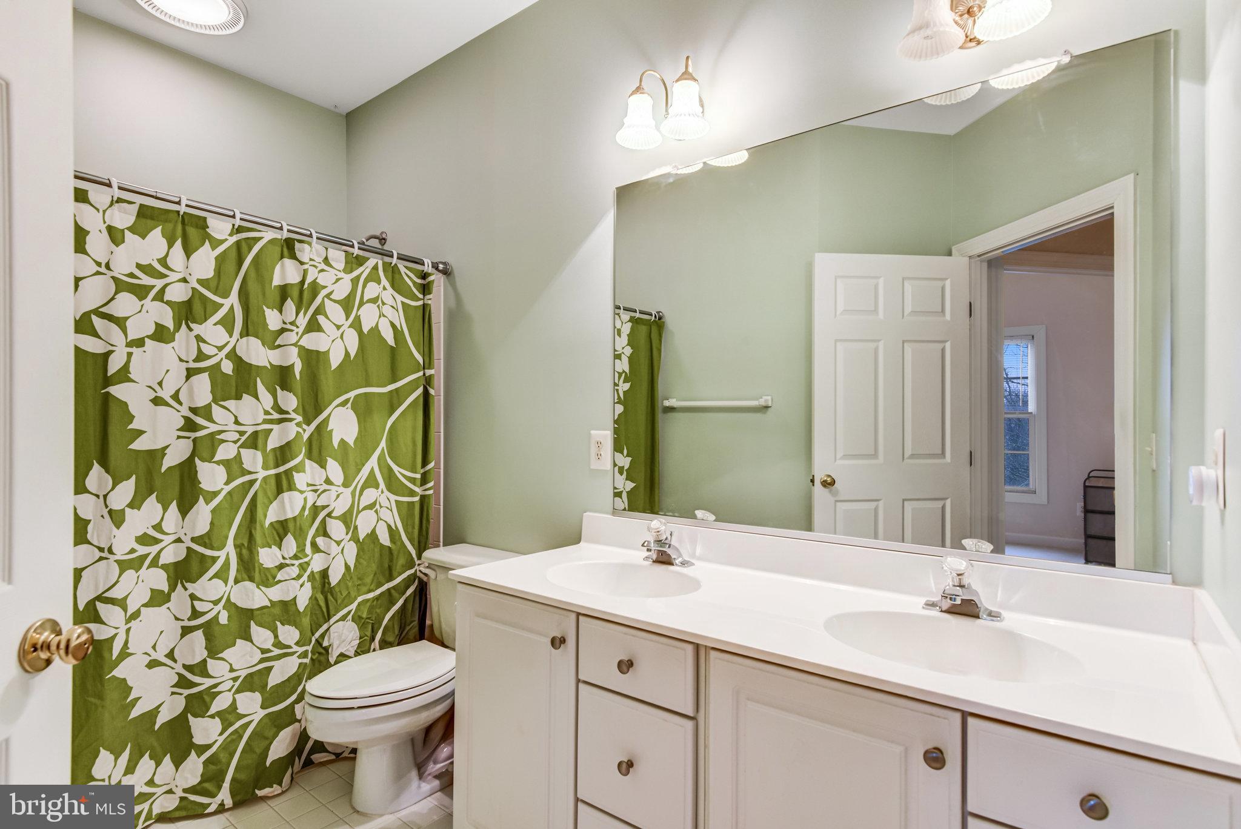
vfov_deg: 70.5
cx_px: 620
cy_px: 414
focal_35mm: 17
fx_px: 586
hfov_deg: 93.3
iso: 400
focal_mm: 17
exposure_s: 1/15
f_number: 8
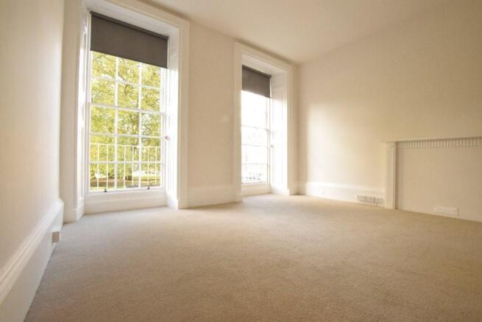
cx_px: 241
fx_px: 201
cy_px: 161
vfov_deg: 77.4
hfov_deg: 100.4
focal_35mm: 15
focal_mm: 10
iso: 3200
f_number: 16
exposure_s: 1/25
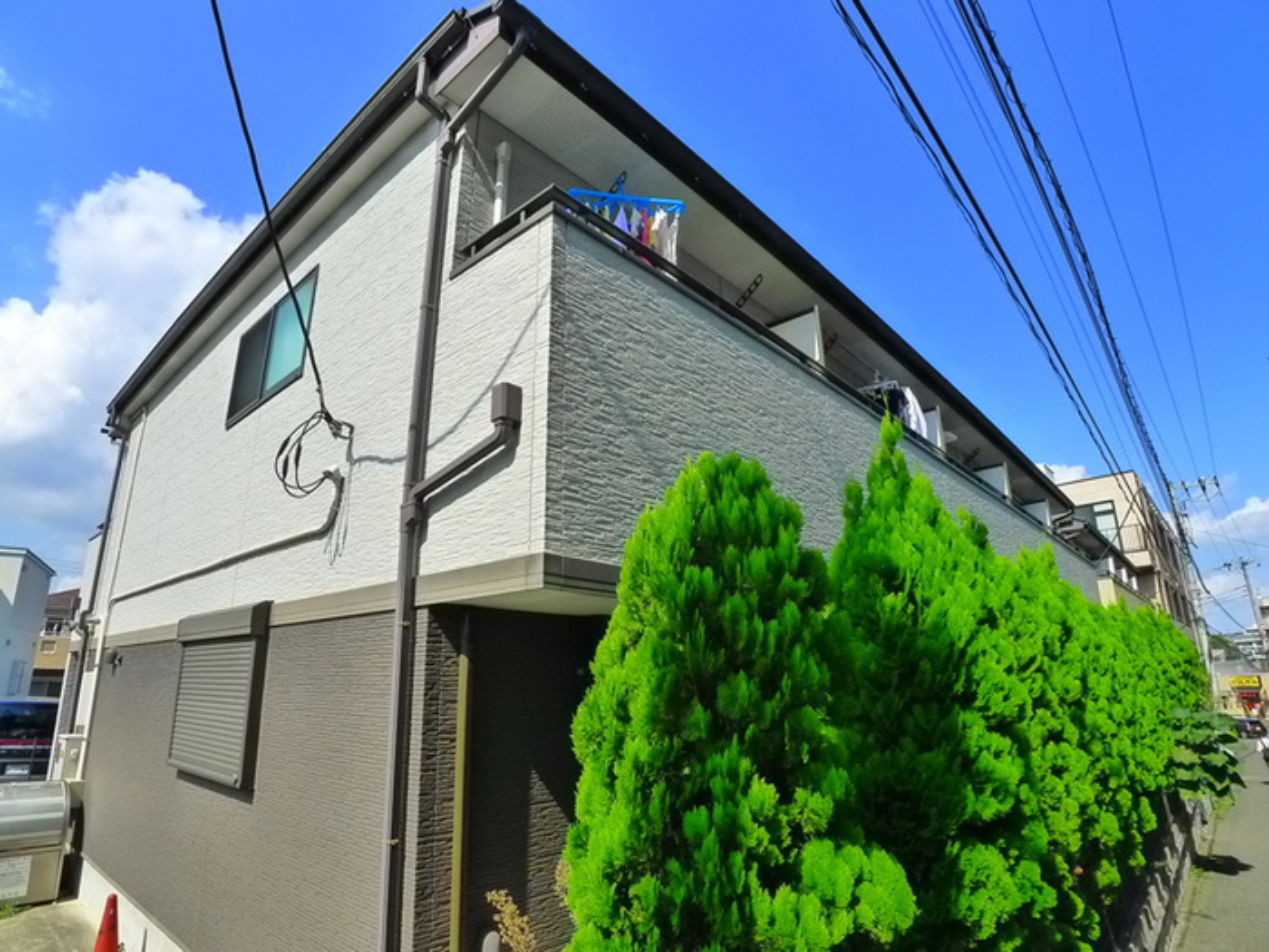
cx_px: 634
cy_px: 476
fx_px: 880
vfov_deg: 56.8
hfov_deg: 71.6
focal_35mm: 24
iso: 400
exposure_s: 1/800
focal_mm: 5.1
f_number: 4
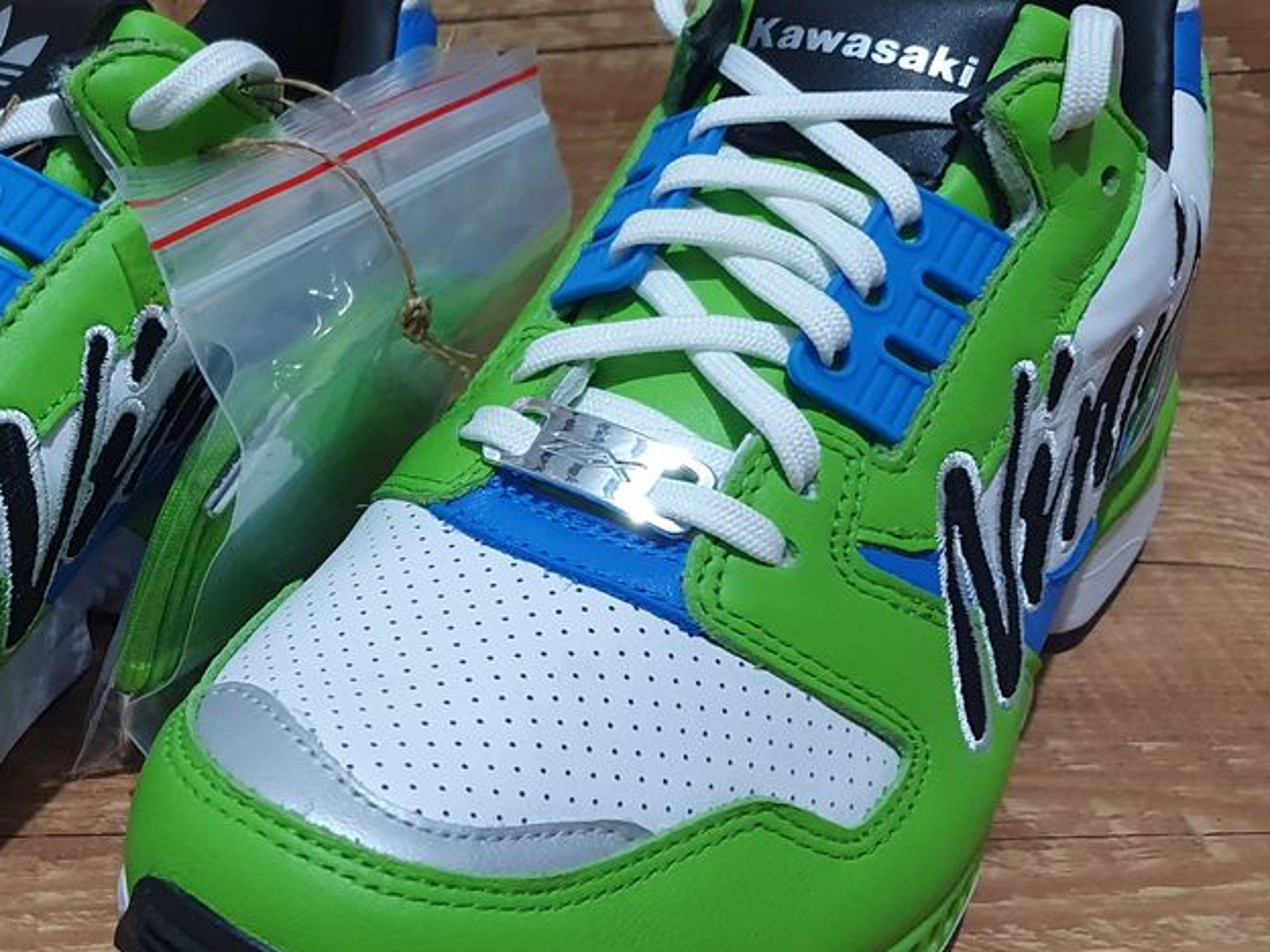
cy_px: 557
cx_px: 159
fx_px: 1834
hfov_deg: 36.2
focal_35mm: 50
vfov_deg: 29.1
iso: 400
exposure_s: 1/40
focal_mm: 4.32
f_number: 1.5
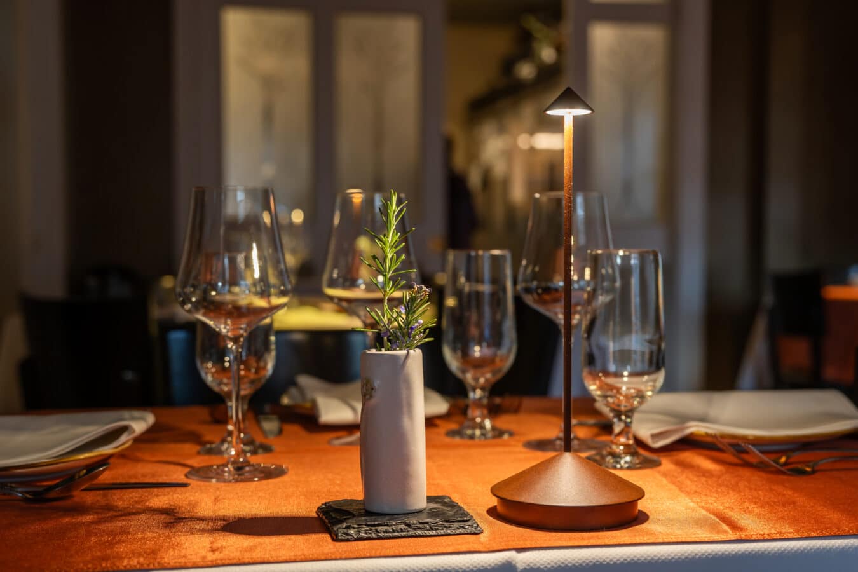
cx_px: 429
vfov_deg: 29.2
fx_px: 1096
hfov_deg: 42.7
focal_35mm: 46
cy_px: 286
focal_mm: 46
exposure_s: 1/20
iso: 200
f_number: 4
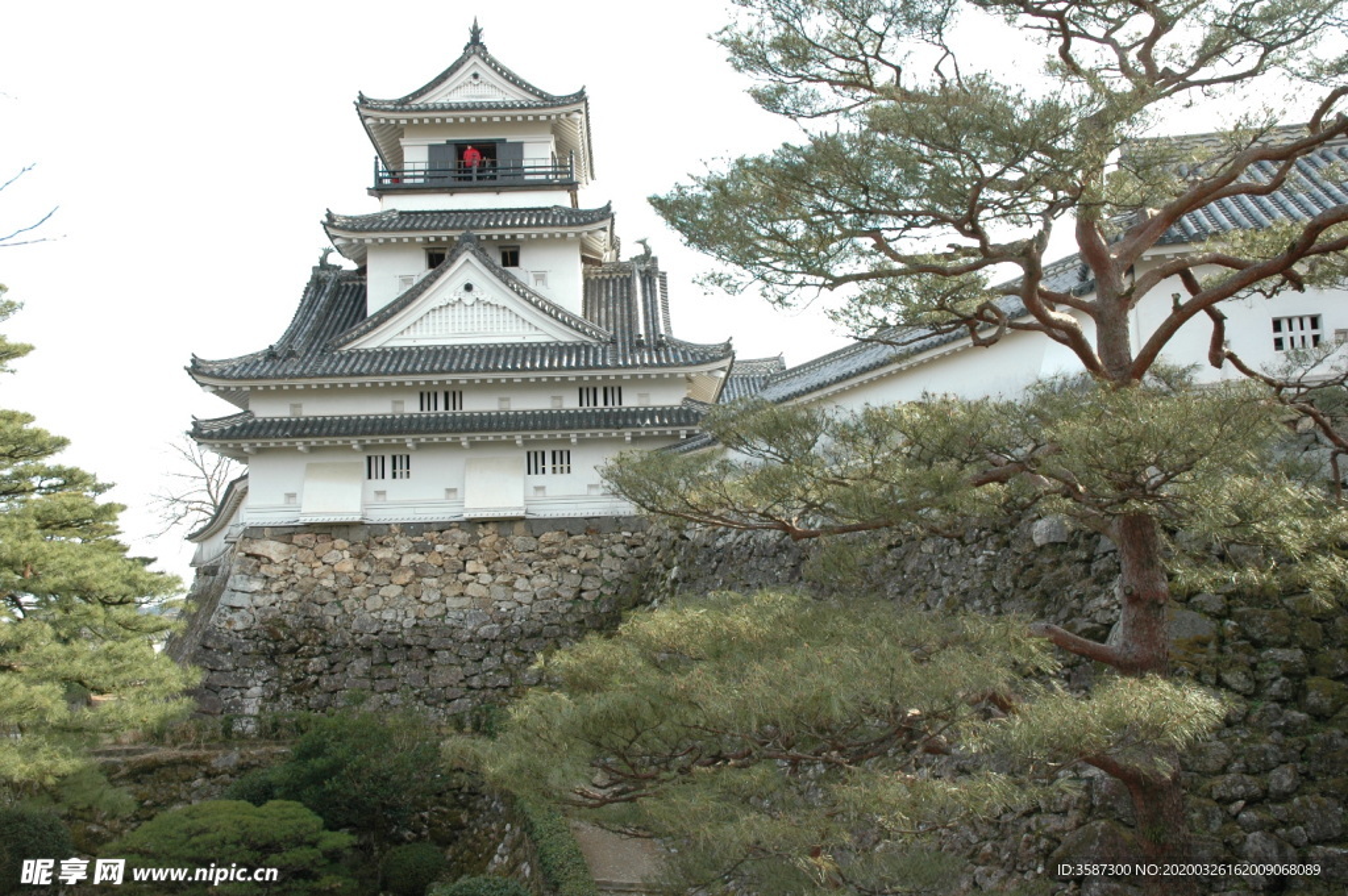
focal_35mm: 33
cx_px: 674
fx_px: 1235
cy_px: 448
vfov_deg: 39.9
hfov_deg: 57.3
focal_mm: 22
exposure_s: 1/160
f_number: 6.3
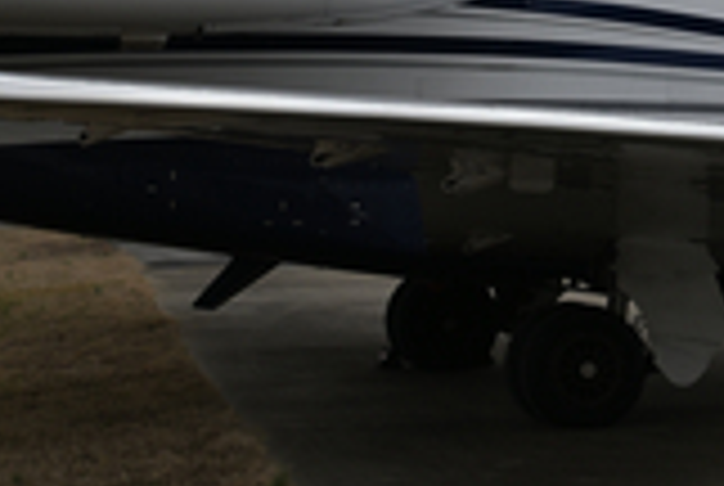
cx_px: 782
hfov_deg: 15.9
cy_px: -180
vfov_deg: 10.7
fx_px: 2519
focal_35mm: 125
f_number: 8
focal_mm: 28
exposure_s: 1/500
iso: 100
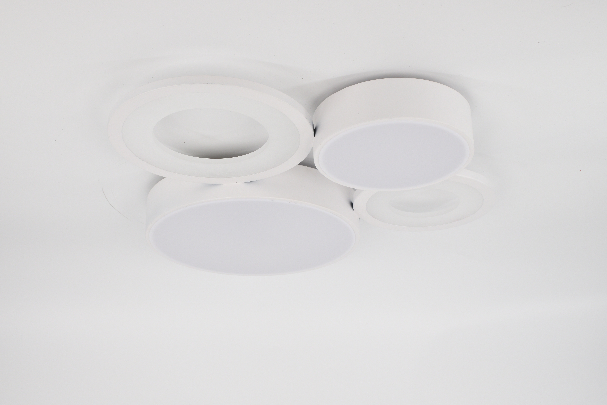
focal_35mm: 68
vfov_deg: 20.2
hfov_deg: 29.9
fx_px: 1138
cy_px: 202
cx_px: 304
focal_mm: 45
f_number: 13
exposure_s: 1/20
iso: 100
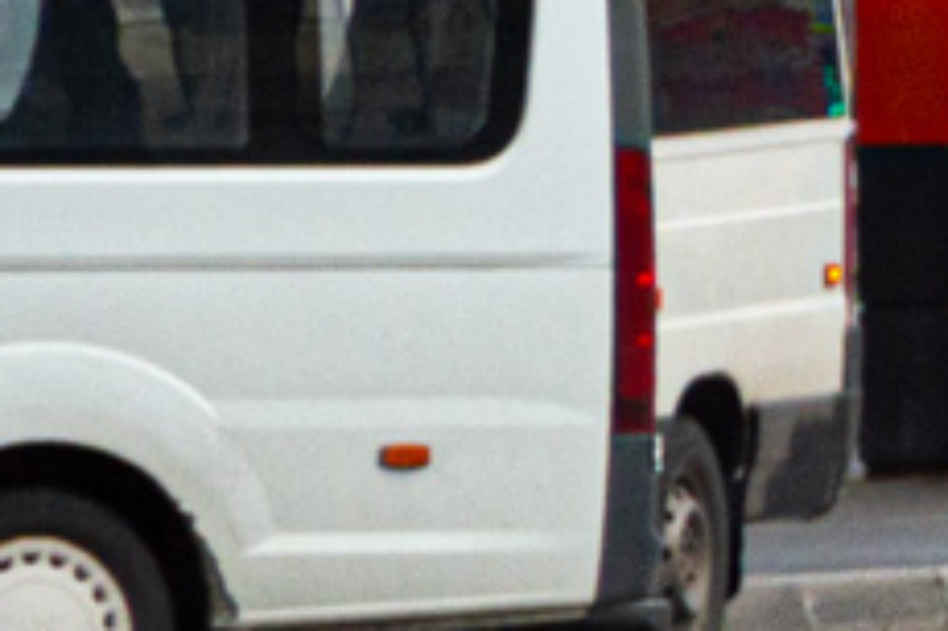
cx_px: 2572
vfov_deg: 1.3
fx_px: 27084
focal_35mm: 1029
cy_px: -225
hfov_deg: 2.0
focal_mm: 105
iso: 200
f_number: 5.6
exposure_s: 1/400
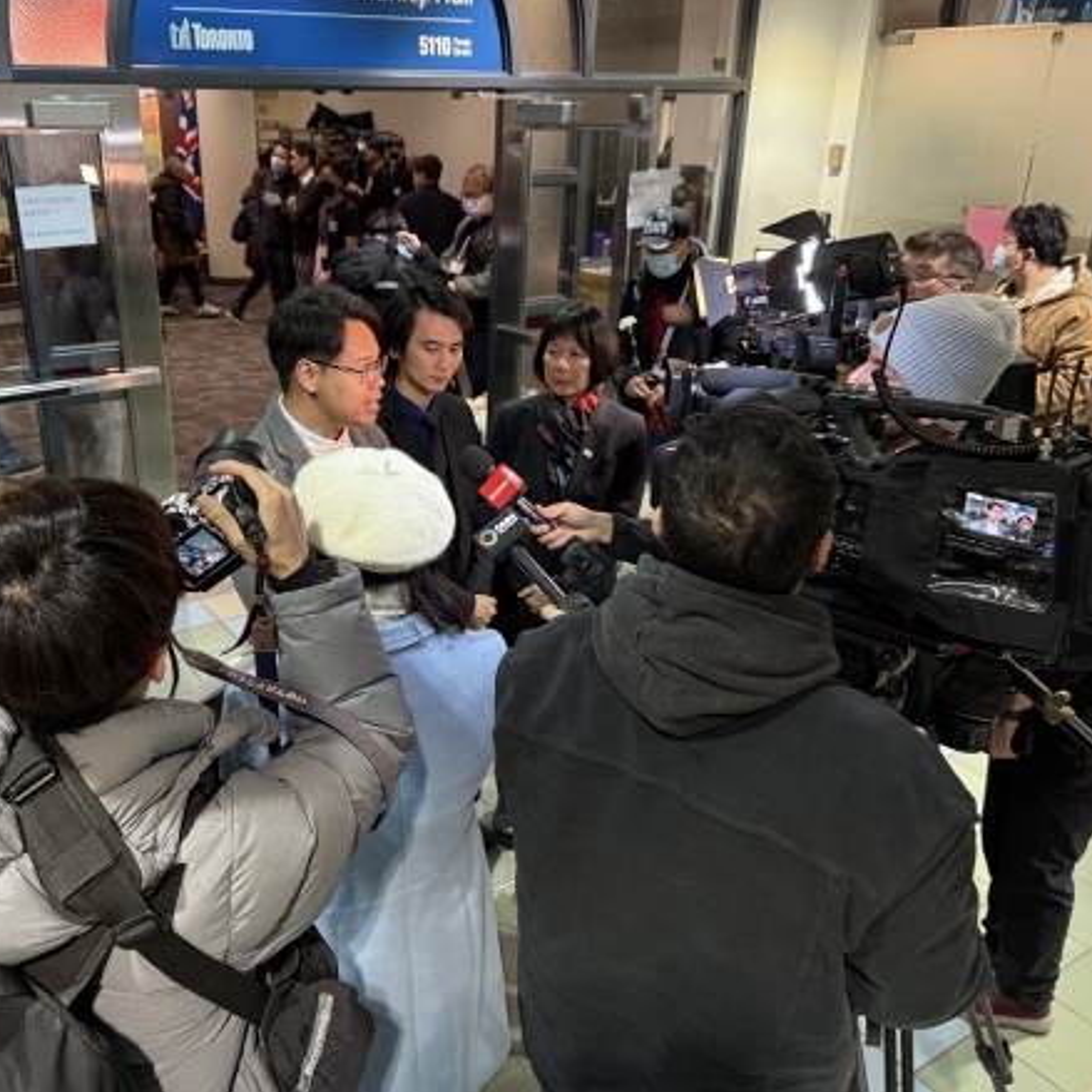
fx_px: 1035
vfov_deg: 55.6
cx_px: 428
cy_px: 537
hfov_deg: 55.1
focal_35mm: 29
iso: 250
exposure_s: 1/60
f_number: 1.78
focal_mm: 6.76
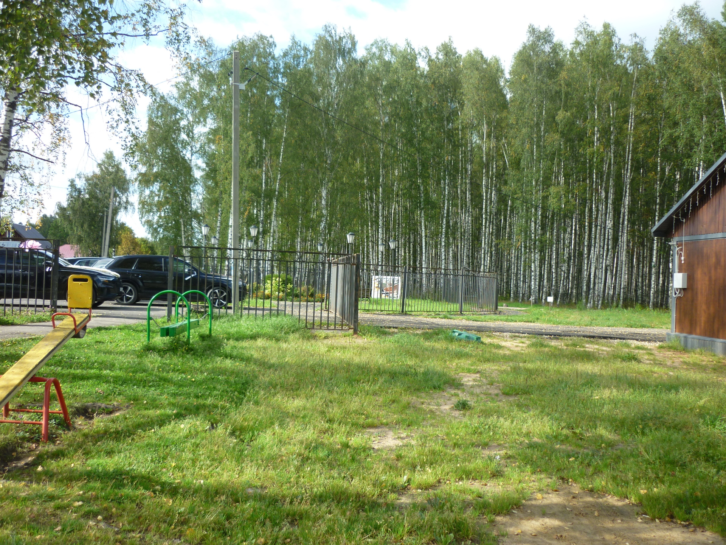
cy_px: 272
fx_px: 692
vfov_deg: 42.9
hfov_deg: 55.4
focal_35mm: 33
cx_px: 363
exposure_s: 1/320
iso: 80
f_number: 2.8
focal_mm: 5.5
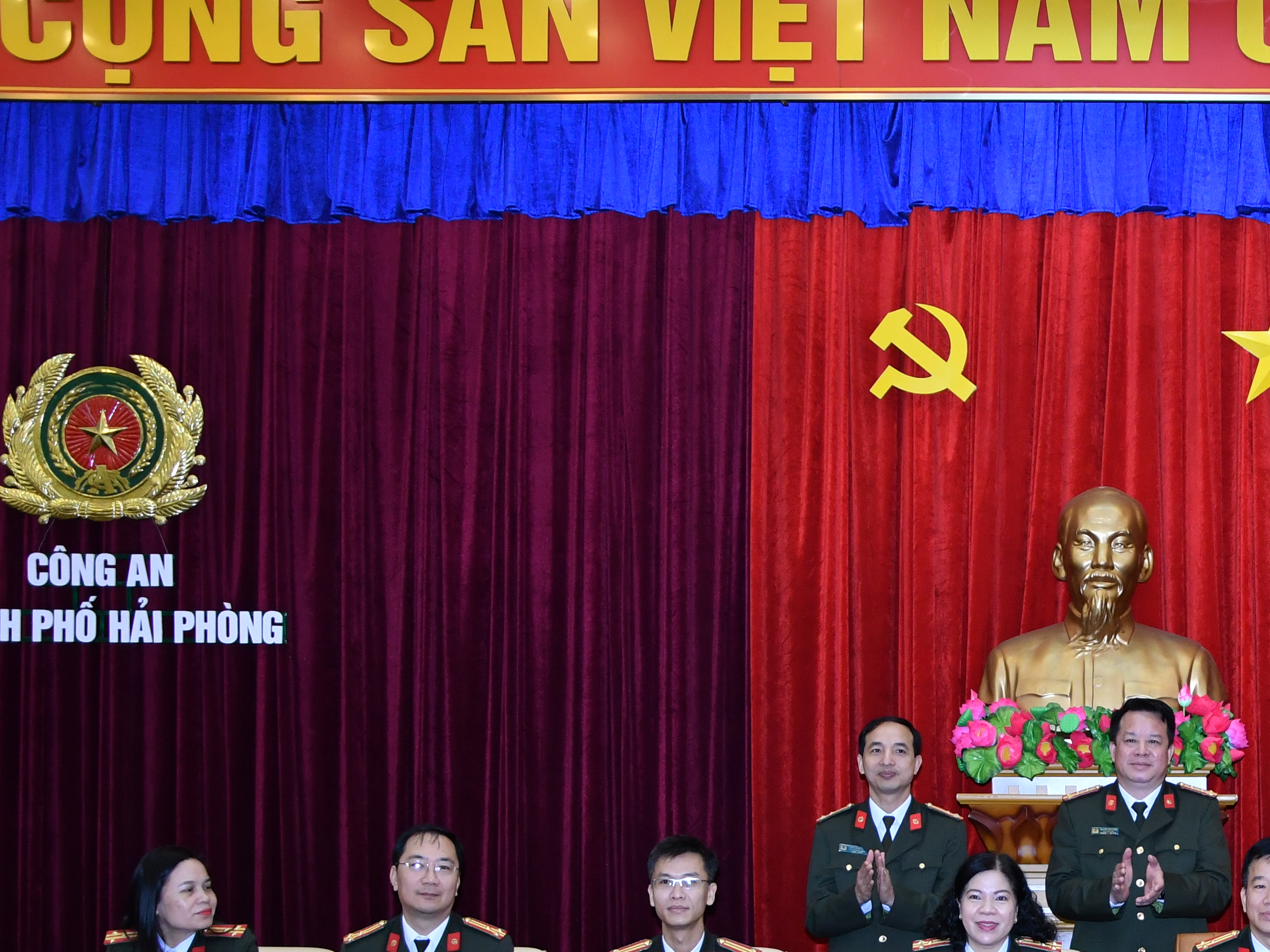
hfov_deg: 28.9
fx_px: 2311
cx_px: 1245
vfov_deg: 22.8
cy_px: 825
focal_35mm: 63
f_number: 3.8
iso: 800
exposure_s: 1/200
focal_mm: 21
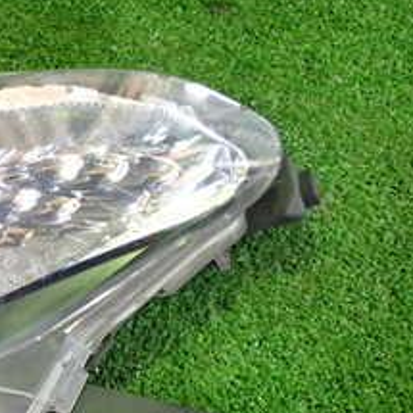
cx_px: -106
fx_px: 999
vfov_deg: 23.1
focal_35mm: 74
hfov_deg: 21.4
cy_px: 323
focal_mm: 5.4
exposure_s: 1/30
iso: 250
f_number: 2.3
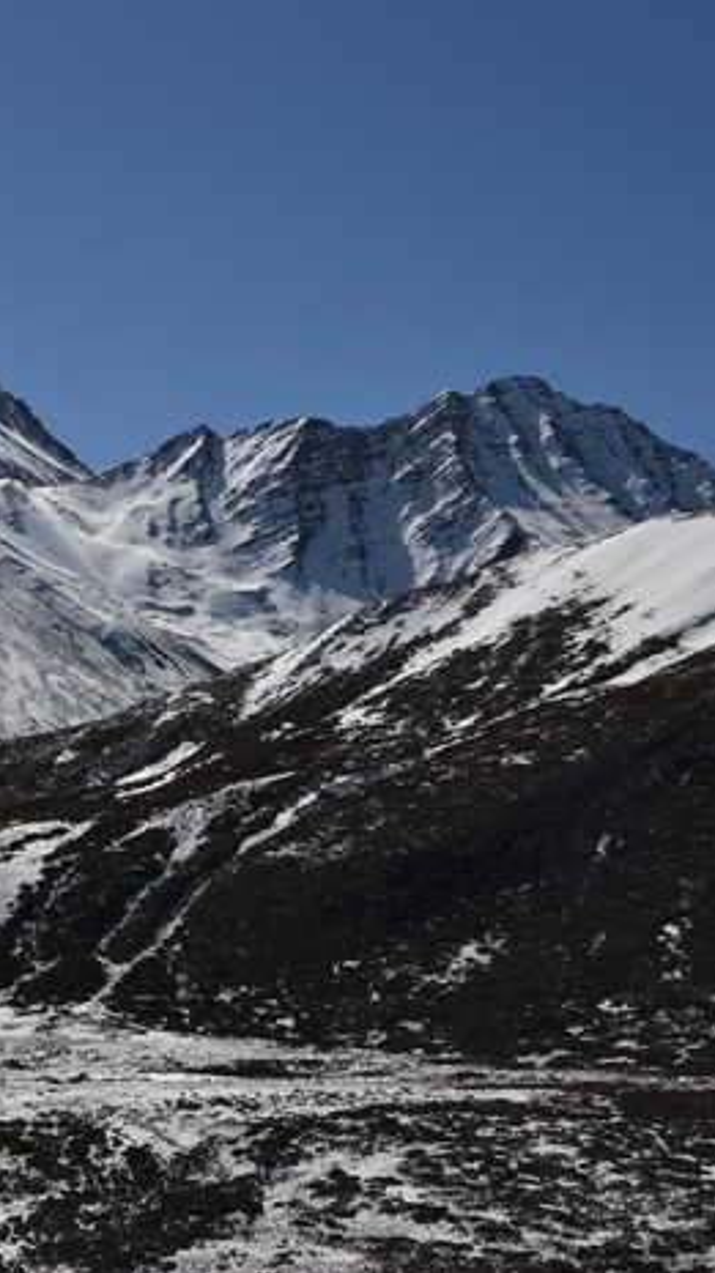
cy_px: 636
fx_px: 2397
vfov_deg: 29.8
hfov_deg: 16.5
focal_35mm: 71
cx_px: -58
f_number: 11
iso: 100
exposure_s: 1/500
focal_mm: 30
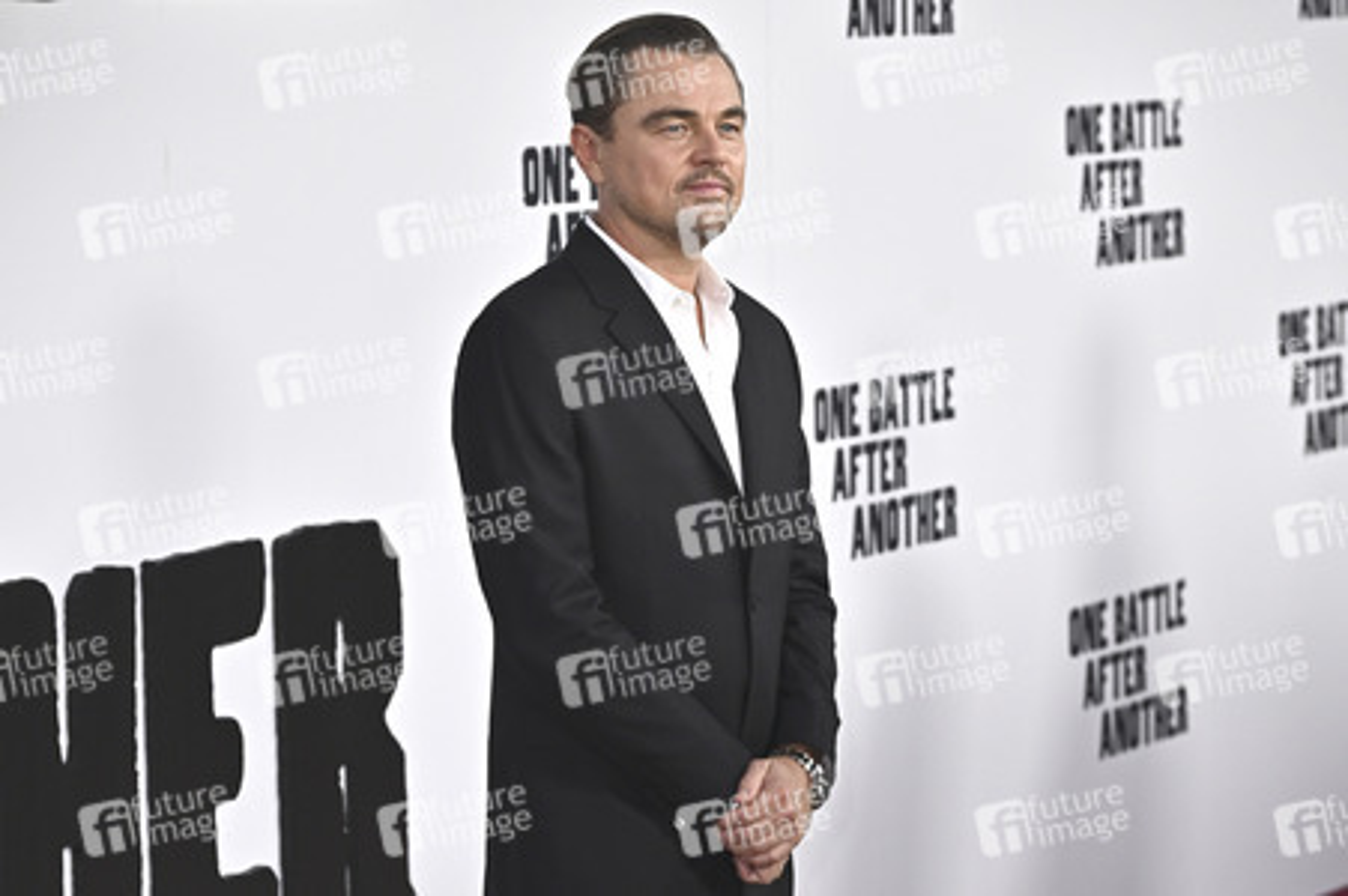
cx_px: 674
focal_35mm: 98
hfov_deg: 20.8
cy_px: 448
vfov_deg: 13.9
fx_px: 3667
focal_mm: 98
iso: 800
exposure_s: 1/320
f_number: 5
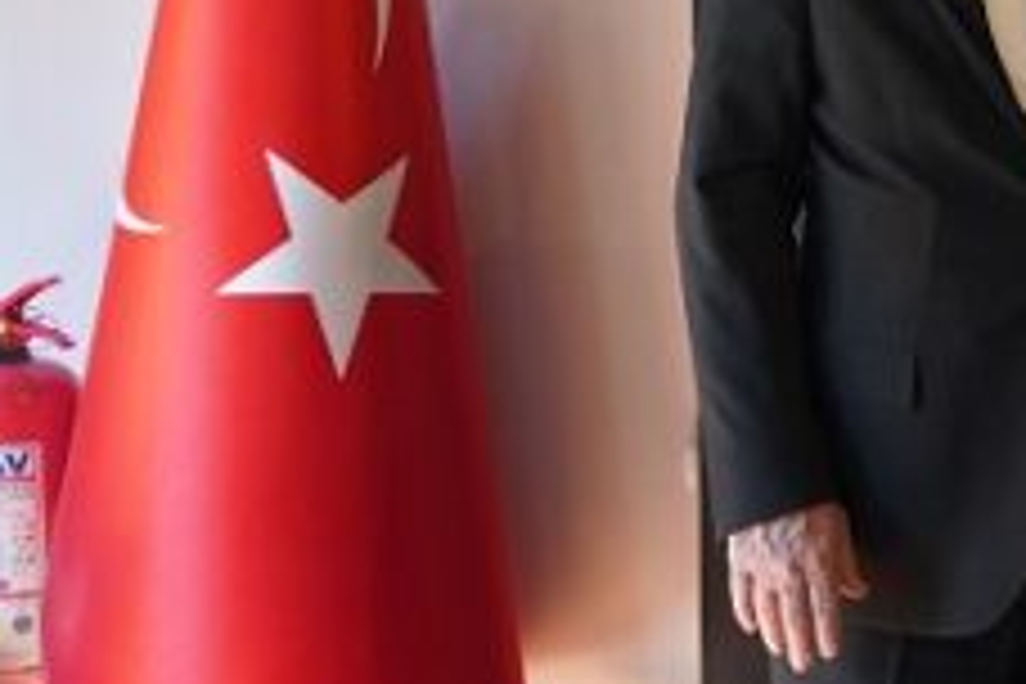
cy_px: -9
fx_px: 2907
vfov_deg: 13.2
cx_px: 1361
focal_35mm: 102
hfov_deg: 18.5
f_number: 4
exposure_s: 1/160
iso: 4000
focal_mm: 36
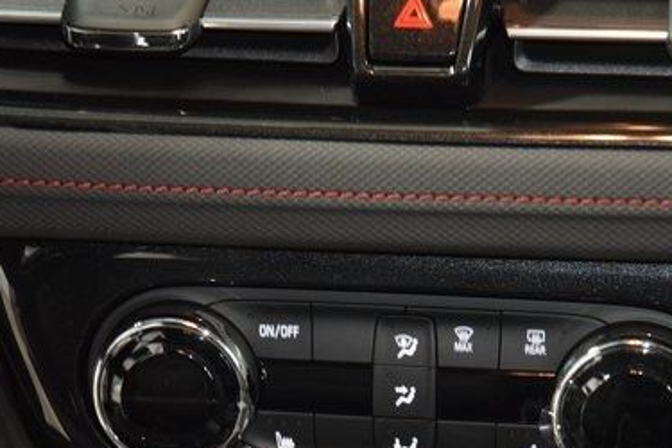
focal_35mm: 179
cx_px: 403
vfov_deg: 7.7
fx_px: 3341
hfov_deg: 11.5
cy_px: 368
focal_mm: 70
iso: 2500
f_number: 4.5
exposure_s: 1/20
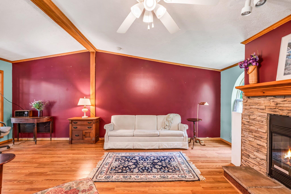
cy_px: 97
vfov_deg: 70.5
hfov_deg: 93.3
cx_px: 146
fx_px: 137
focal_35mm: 17
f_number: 8
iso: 320
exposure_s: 1/1.67
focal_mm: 17
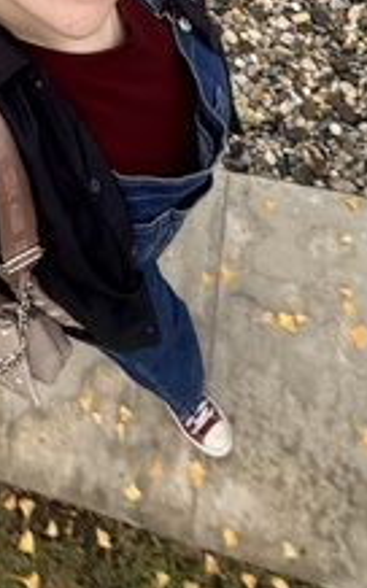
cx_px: 107
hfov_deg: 36.6
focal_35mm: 34
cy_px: -3
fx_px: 545
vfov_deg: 47.0
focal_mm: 2.22
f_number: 2.2
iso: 200
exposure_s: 1/99
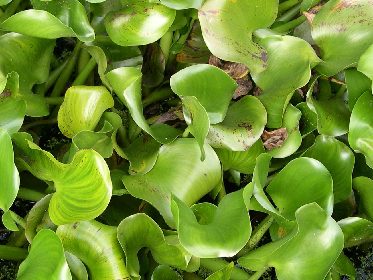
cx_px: 159
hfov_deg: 29.4
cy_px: 146
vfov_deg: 22.3
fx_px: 711
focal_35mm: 66
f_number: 2.8
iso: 100
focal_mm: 8
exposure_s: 1/169
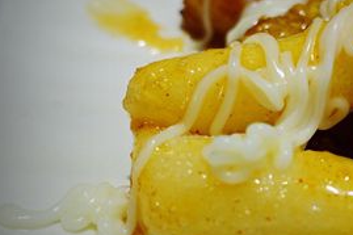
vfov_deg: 23.4
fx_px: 568
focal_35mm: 58
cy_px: 115
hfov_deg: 31.7
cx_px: 357
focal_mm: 8.8
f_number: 2.8
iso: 125
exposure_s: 1/80
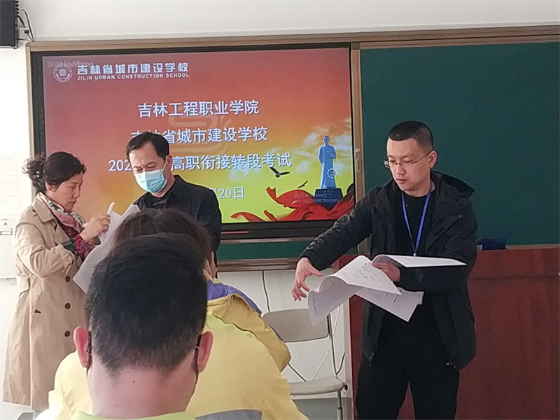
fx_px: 518
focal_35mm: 32
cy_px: 210
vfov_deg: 44.2
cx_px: 280
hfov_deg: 56.8
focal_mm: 4.5
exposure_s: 1/50
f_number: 2
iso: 100
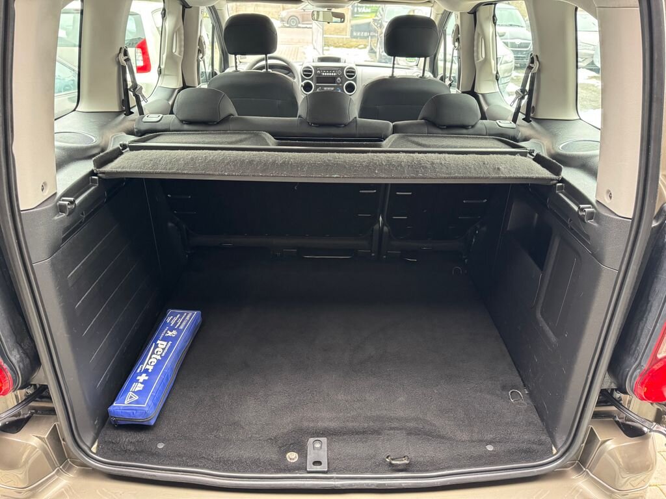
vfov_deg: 56.8
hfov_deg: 71.6
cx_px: 333
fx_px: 462
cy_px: 250
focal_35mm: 24
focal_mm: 6.76
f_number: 1.78
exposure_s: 1/54
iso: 800
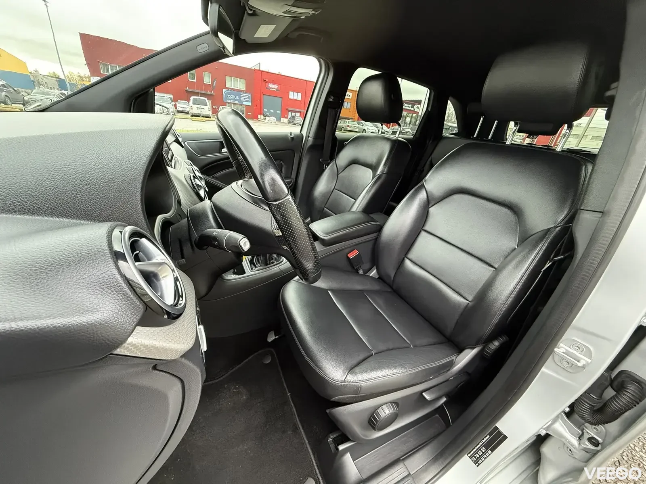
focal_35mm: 14
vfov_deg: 85.7
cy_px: 242
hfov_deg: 102.1
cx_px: 323
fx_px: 261
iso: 640
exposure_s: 1/60
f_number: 2.2
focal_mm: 2.22
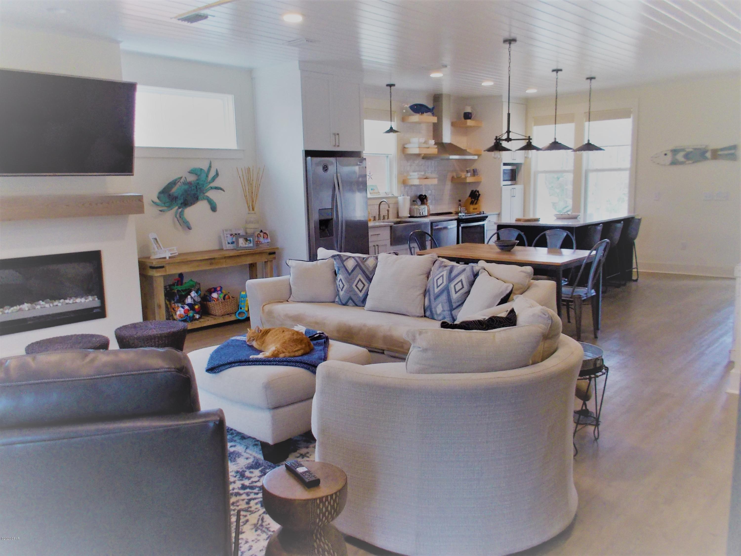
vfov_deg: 48.2
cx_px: 370
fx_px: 621
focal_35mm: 29
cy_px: 278
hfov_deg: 61.7
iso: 200
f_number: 3.3
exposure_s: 1/30
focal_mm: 4.1
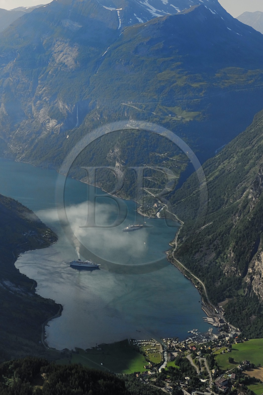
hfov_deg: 31.9
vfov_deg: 46.4
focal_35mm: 42
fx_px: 460
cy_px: 198
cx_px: 132
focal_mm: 28
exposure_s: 1/2000
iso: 100
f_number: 3.5
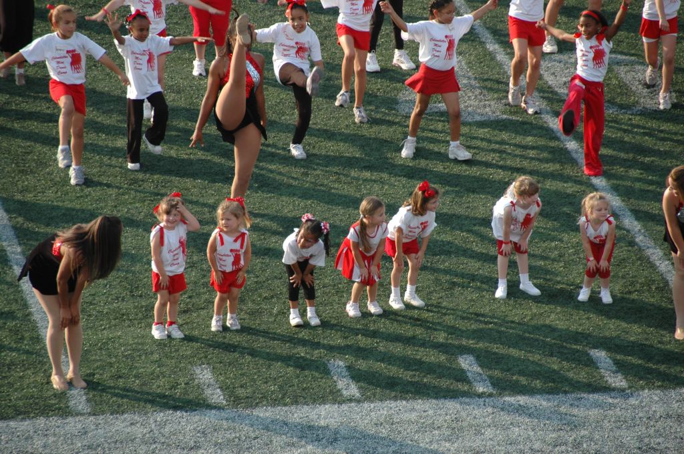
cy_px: 227
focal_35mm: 300
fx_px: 5693
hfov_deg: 6.9
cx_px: 342
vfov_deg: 4.6
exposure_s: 1/250
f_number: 5.6
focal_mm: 200
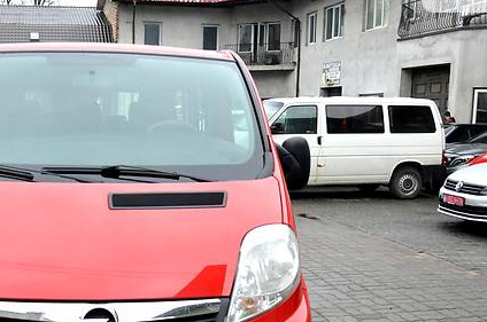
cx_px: 145
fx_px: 689
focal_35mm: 51
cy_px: 254
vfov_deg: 25.9
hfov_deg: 38.3
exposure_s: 1/80
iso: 800
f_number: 4.5
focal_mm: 18
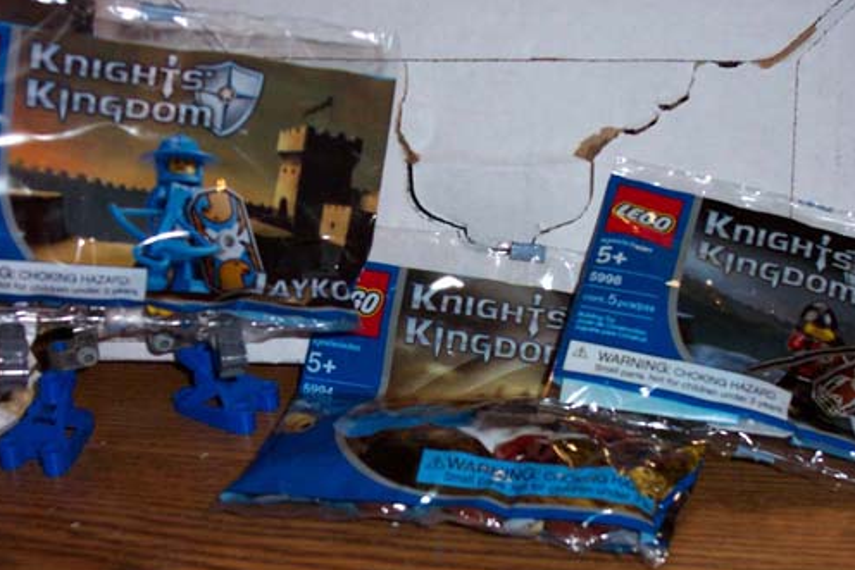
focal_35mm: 58
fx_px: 1378
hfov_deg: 34.5
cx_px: 433
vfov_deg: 23.4
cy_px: 336
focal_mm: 9.8
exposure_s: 1/30
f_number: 3.1
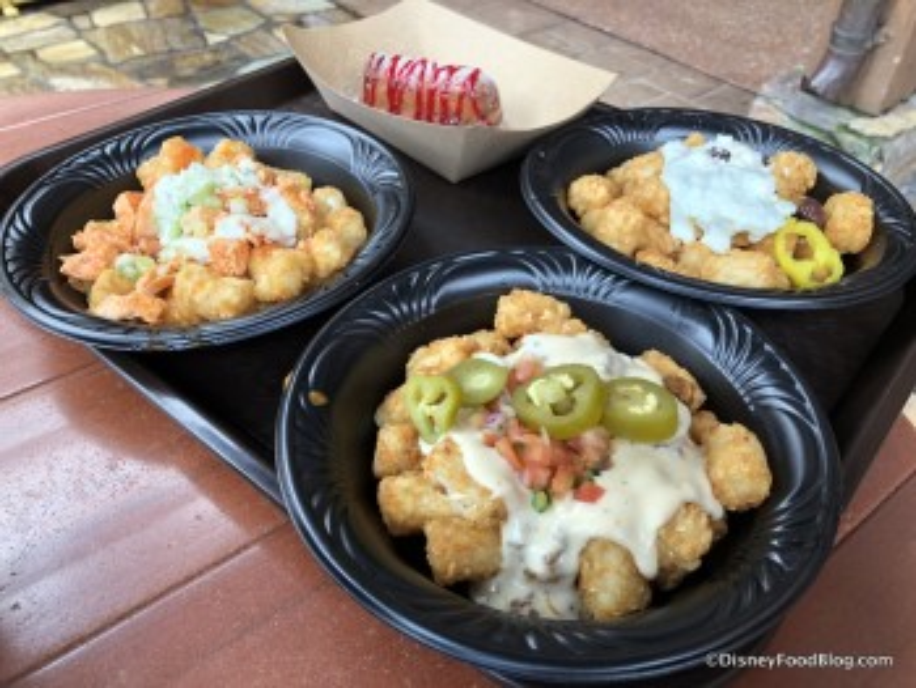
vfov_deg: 49.8
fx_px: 741
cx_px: 458
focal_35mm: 28
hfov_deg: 63.4
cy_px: 344
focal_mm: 3.99
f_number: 1.8
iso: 25
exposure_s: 1/120
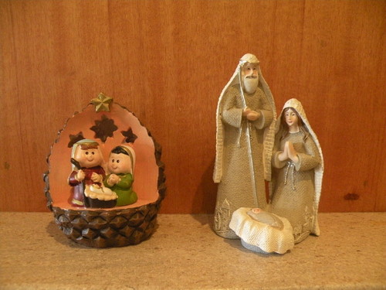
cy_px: 145
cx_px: 193
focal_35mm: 27
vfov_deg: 51.4
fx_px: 301
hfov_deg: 65.3
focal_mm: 4.7
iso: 400
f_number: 2.8
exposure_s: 1/12.8
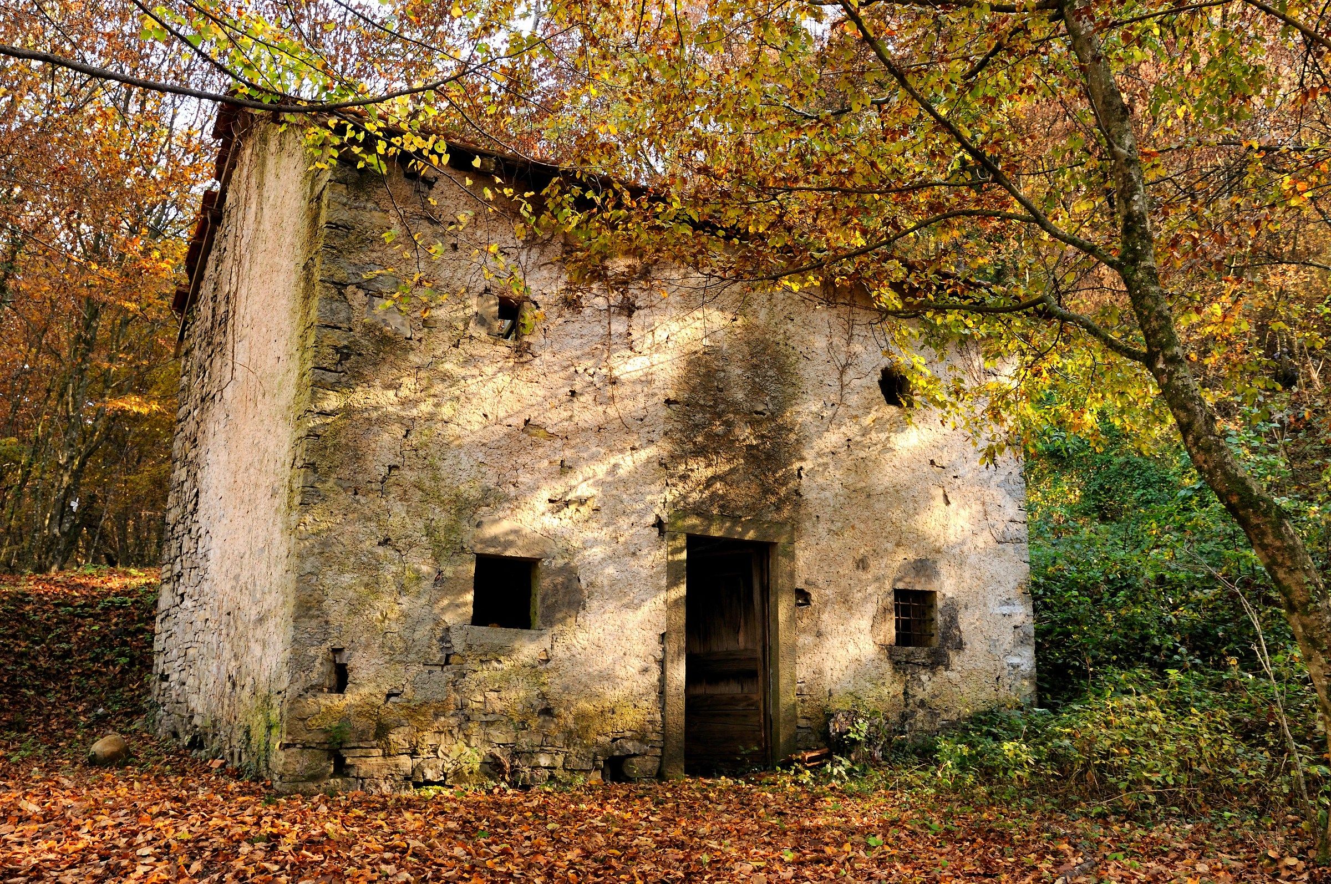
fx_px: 1108
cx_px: 666
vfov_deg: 43.5
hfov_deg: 62.0
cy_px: 442
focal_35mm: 30
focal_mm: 20
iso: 200
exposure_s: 1/1.3
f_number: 7.1
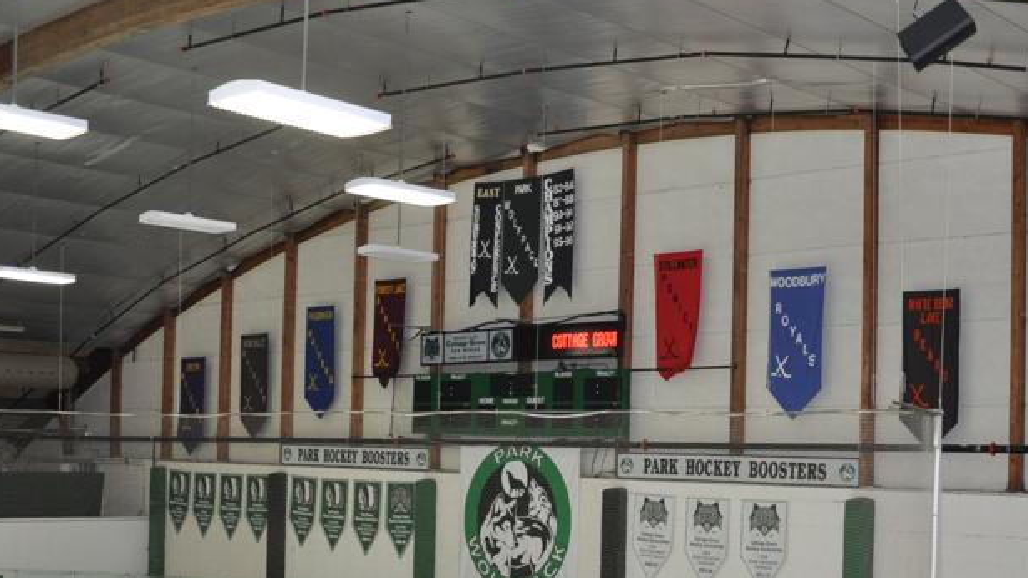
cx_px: 685
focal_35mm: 47
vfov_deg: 25.1
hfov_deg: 43.1
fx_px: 1281
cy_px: 443
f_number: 4.5
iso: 1000
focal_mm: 18
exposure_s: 1/160
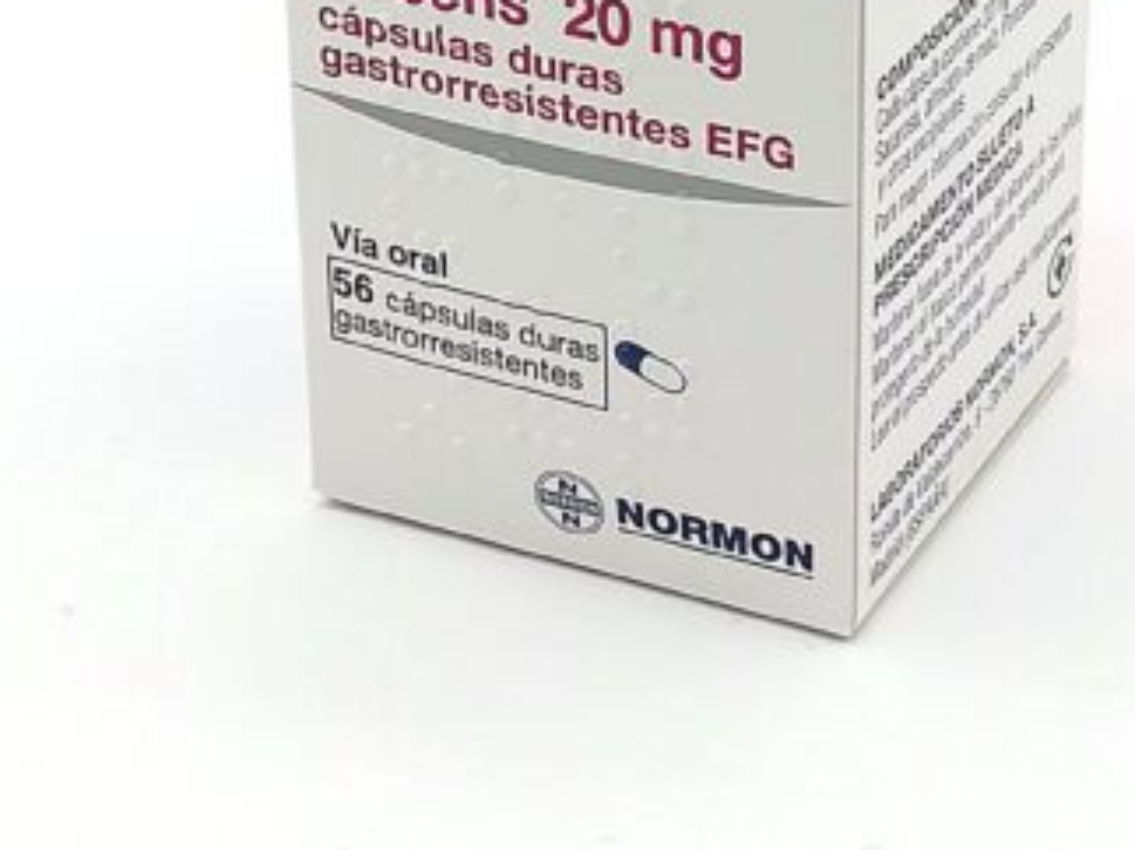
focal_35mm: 126
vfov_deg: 11.7
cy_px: 123
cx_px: 692
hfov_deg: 15.6
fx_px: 4130
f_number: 2.2
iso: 50
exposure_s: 1/451
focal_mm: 3.83
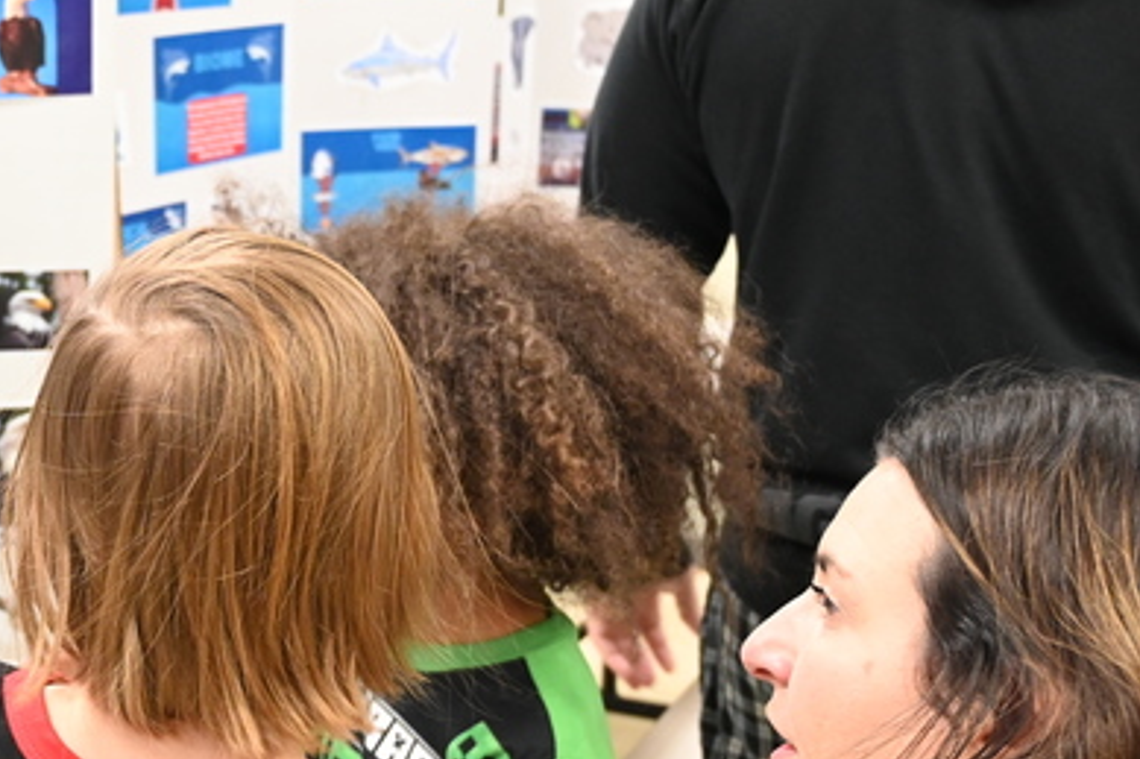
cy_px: 353
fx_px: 2289
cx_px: 111
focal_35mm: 72
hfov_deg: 27.0
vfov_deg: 18.8
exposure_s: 1/125
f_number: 4
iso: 2800
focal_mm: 27.5
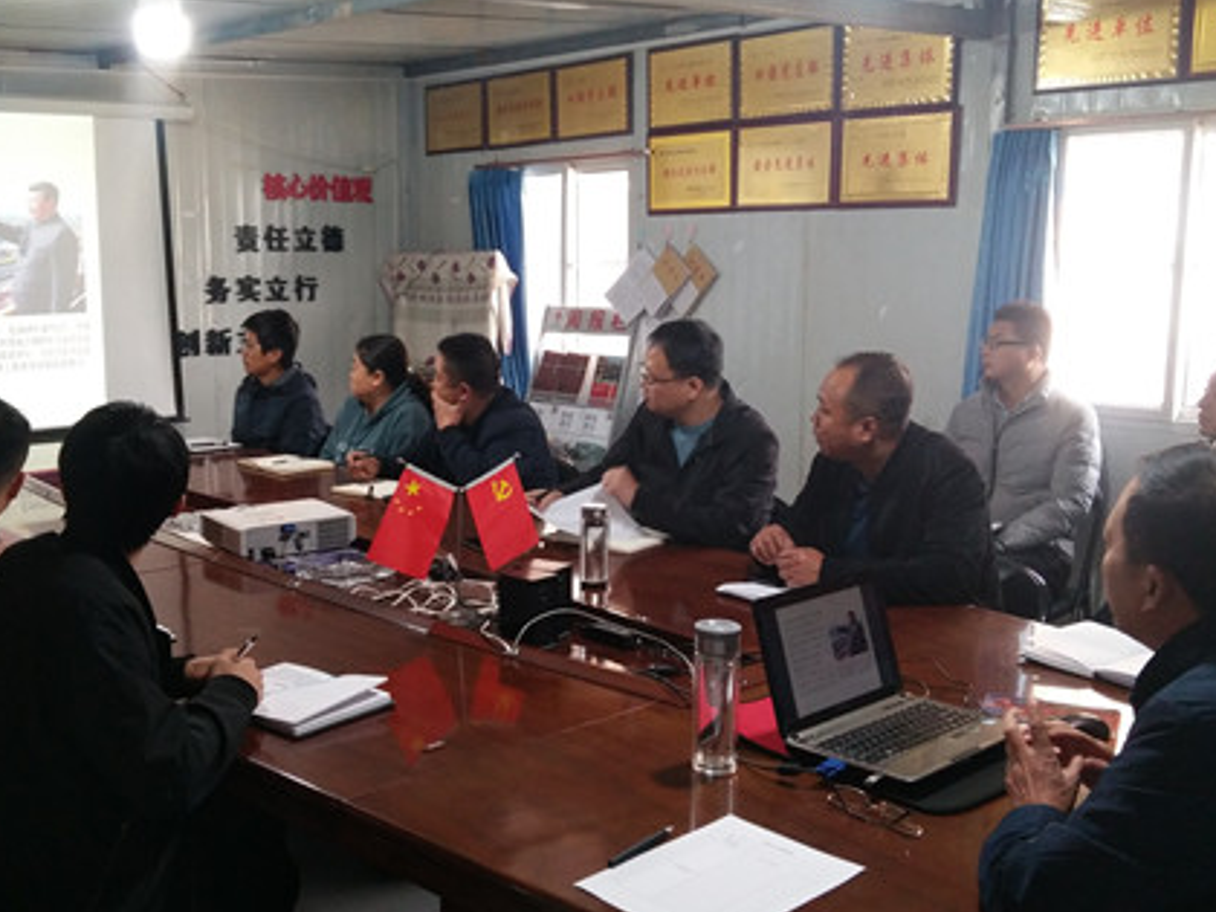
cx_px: 527
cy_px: 452
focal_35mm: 30
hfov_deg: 59.7
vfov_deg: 46.8
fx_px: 1054
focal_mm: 3.66
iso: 156
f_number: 2.2
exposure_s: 1/33.3
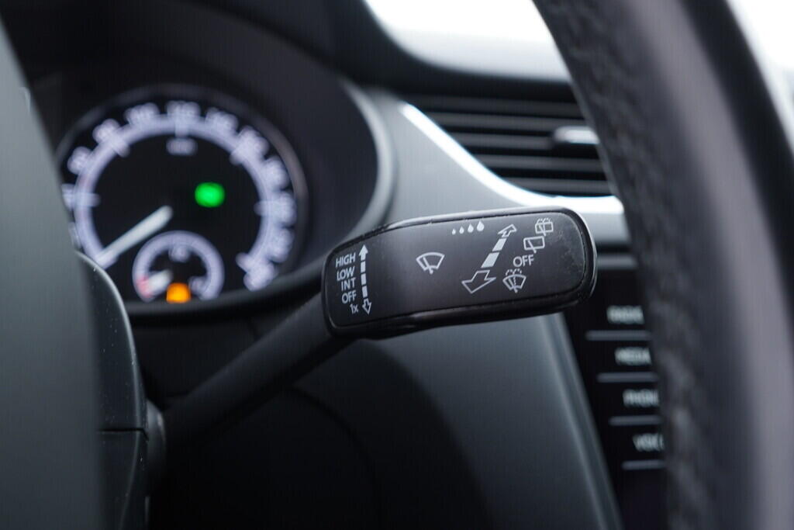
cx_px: 397
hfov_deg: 53.1
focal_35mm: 36
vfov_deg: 36.9
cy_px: 265
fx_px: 794
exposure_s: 1/40
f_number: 2.8
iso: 250
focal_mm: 24
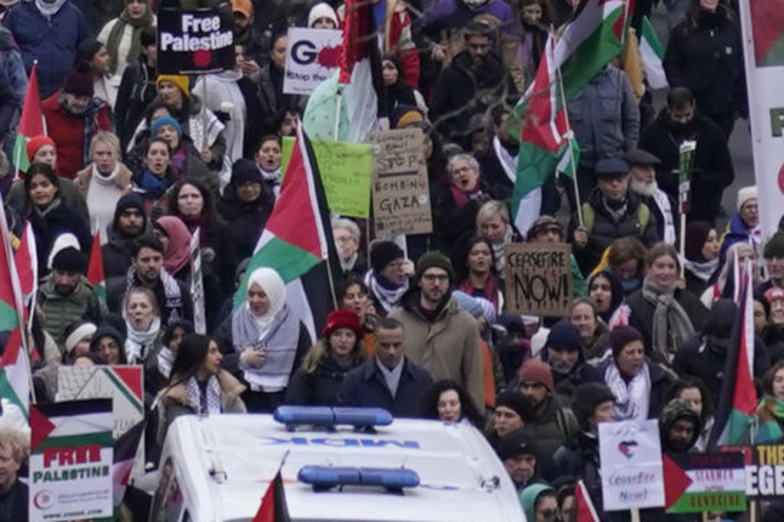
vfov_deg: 1.9
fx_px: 15979
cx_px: -169
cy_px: -169
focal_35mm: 734
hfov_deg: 2.8
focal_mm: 105
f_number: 4
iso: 640
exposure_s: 1/800
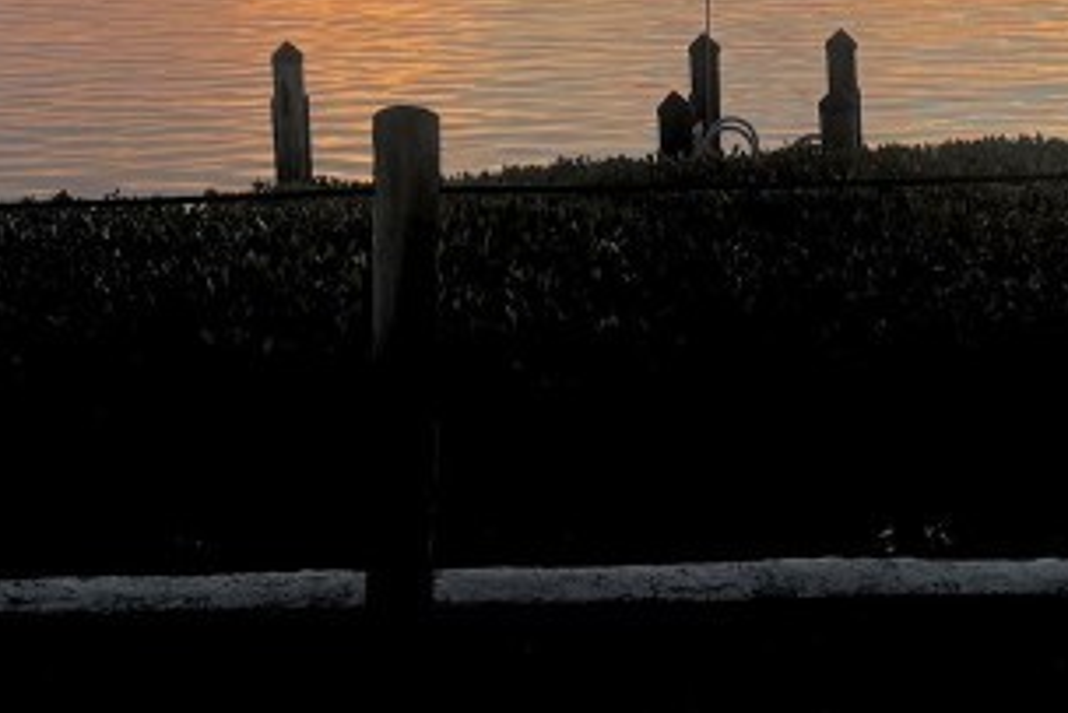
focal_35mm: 91
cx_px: 812
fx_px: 2701
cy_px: -190
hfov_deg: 22.1
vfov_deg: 14.5
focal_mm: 5.96
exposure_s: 1/702
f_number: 1.6
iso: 50
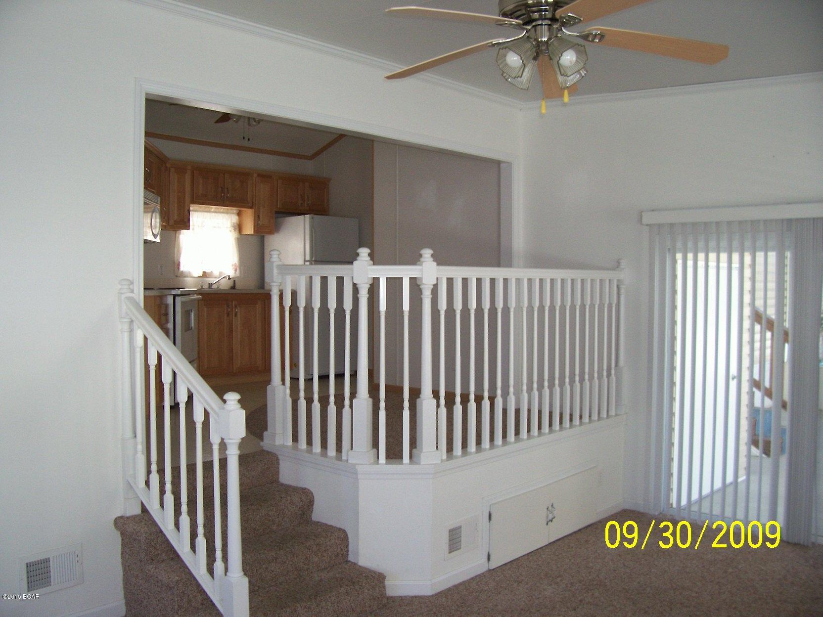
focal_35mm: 34
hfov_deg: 54.0
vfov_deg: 41.8
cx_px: 412
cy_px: 308
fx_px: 808
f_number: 2.7
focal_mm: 5.6
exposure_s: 1/64
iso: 80
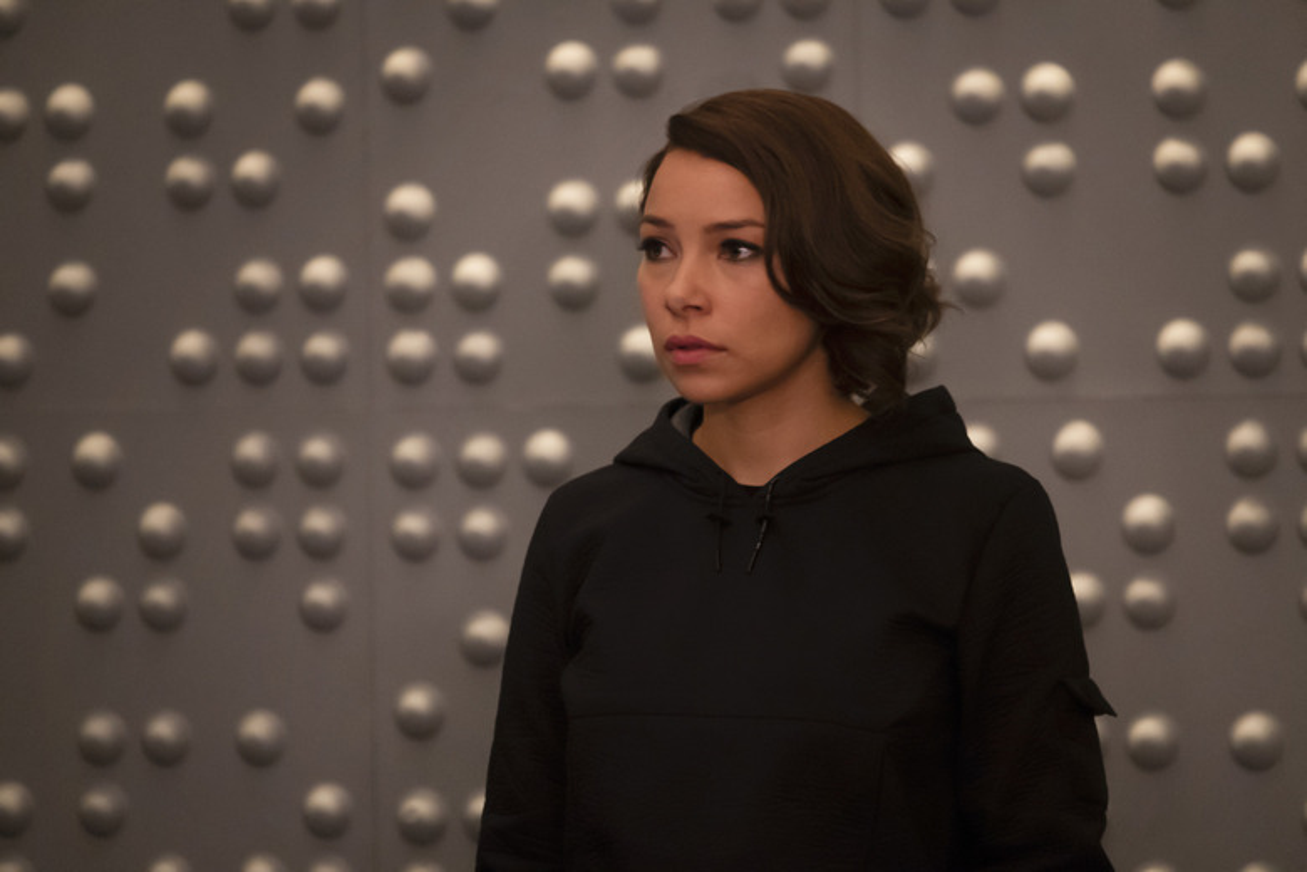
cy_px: 436
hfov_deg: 10.2
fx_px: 7333
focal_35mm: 202
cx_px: 654
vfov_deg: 6.8
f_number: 2.8
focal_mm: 134.4
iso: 5000
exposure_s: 1/80
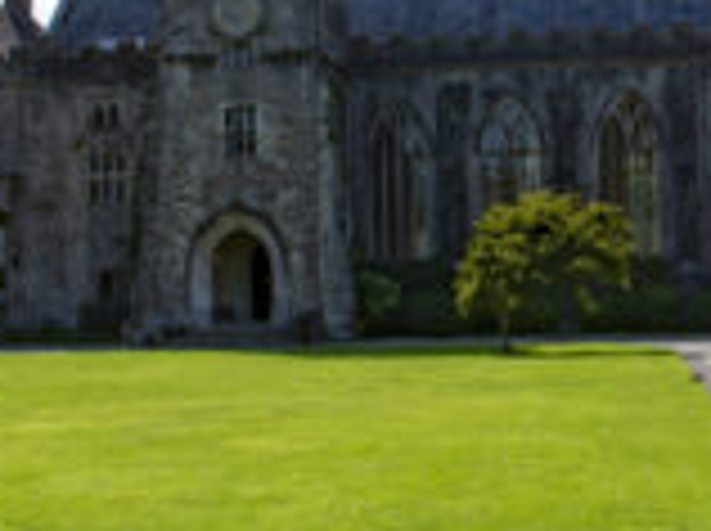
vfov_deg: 15.5
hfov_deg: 20.6
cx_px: 459
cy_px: 144
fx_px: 1948
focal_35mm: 95
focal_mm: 24
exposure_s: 1/100
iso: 100
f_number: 16
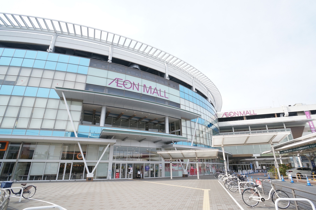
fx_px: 210
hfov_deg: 73.8
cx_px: 158
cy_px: 105
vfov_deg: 53.0
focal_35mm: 24
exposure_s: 1/400
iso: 400
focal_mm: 16
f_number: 8
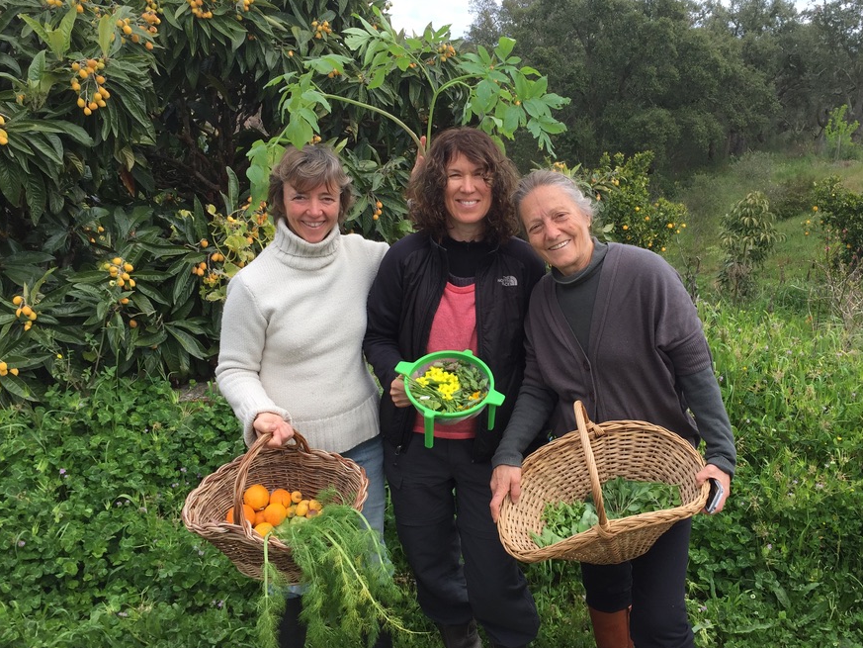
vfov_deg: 41.8
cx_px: 501
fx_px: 848
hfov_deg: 53.7
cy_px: 330
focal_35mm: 34
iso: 32
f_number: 2.2
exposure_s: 1/775
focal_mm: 4.15
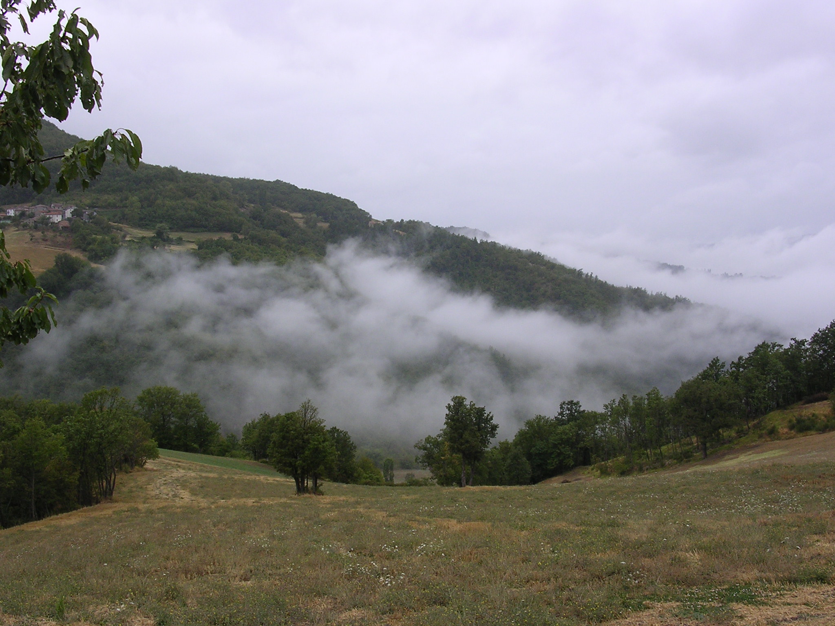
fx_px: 917
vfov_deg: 37.7
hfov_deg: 49.0
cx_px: 418
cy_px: 313
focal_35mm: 38
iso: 100
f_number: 5.6
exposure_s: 1/139
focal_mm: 5.8
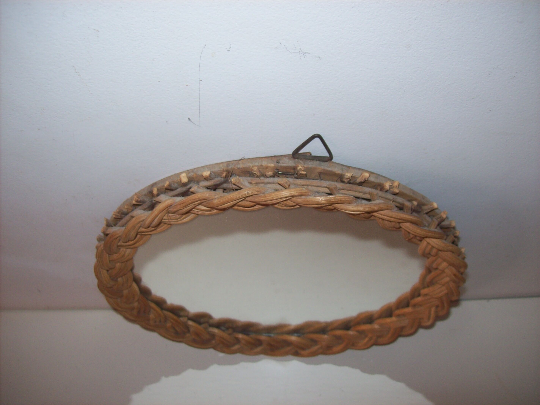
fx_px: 561
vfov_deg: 39.6
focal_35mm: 36
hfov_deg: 51.4
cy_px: 202
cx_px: 270
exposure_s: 1/64
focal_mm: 6
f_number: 2.7
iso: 80
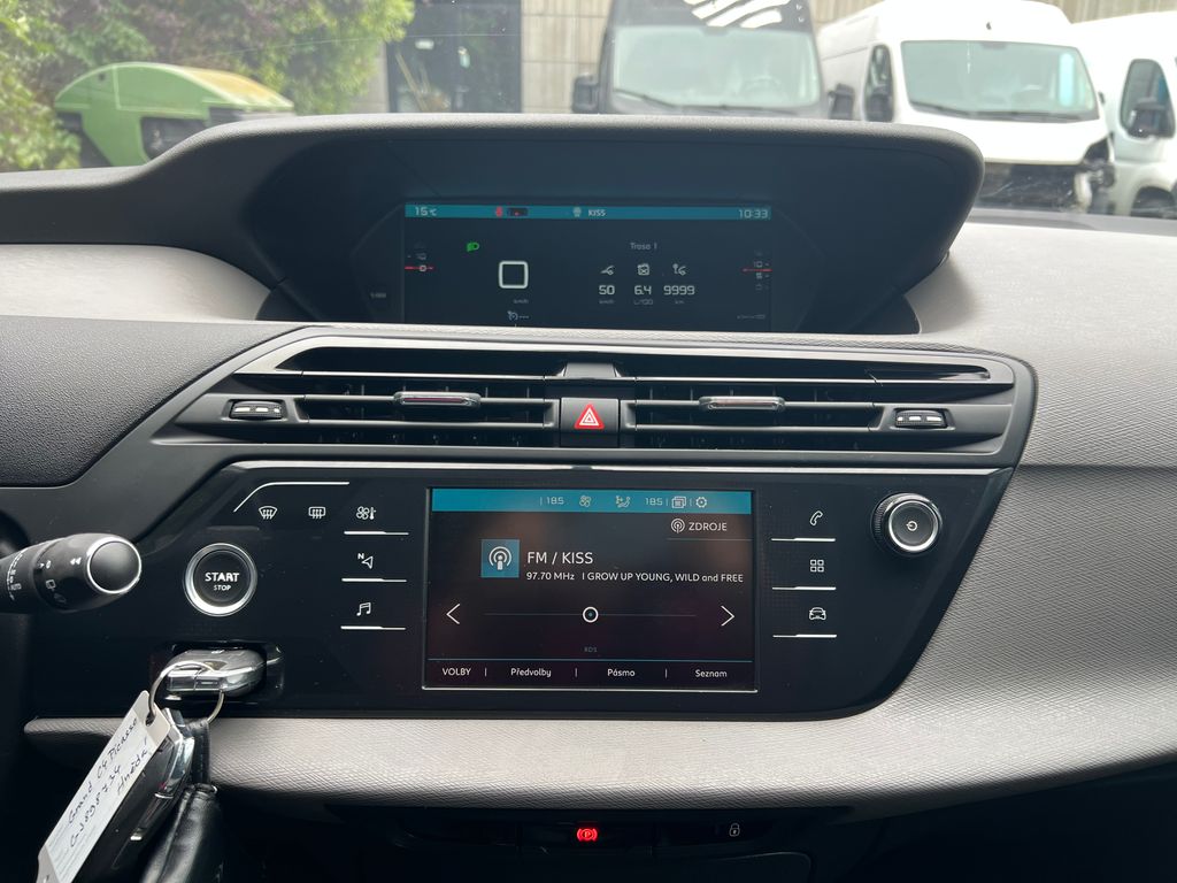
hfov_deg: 67.3
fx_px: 884
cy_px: 442
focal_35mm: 26
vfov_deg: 53.1
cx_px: 588
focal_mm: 5.7
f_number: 1.5
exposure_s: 1/121
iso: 100
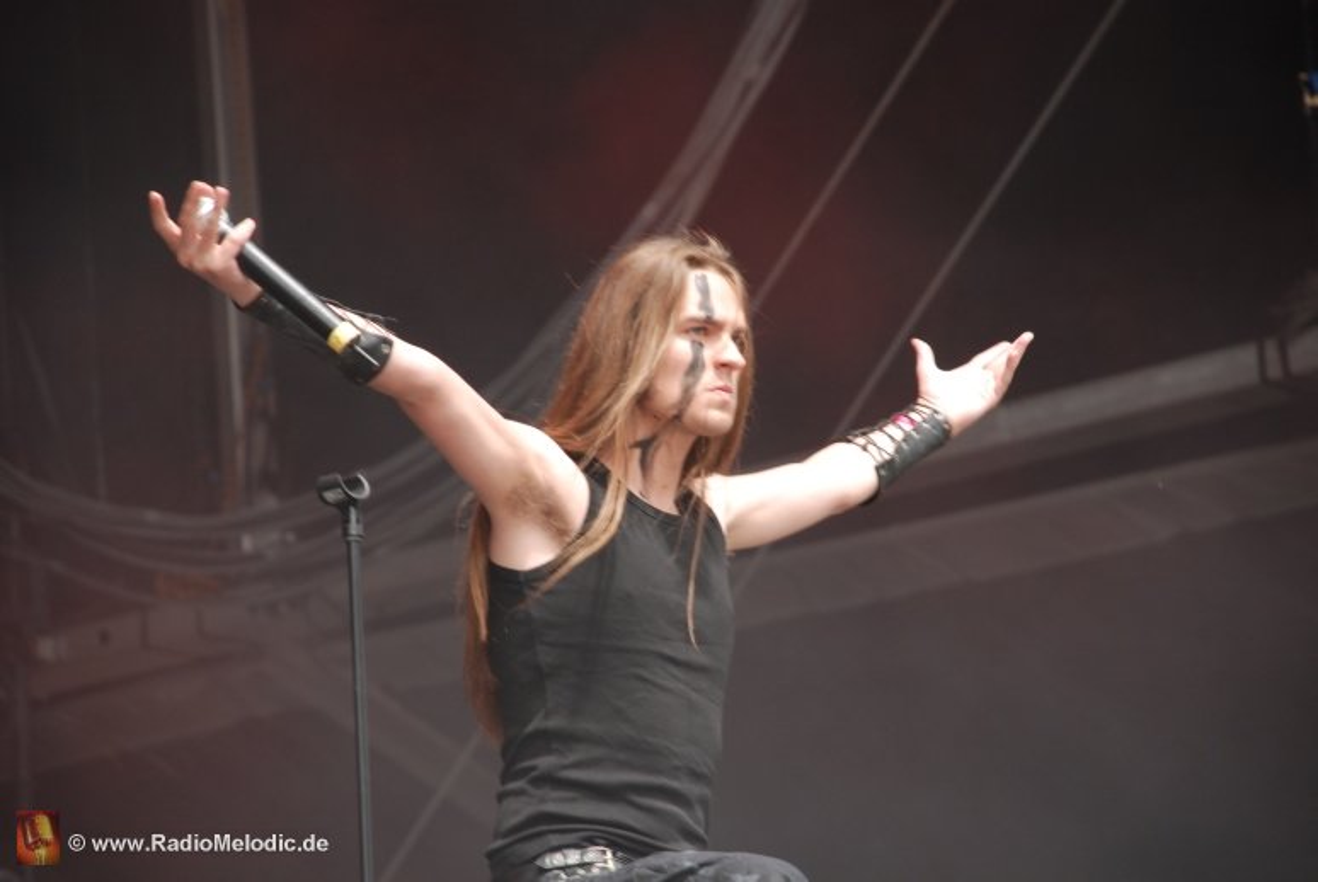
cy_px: 441
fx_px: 7422
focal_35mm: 202
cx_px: 659
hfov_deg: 10.1
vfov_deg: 6.8
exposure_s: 1/125
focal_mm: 135
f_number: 5.6
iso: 200
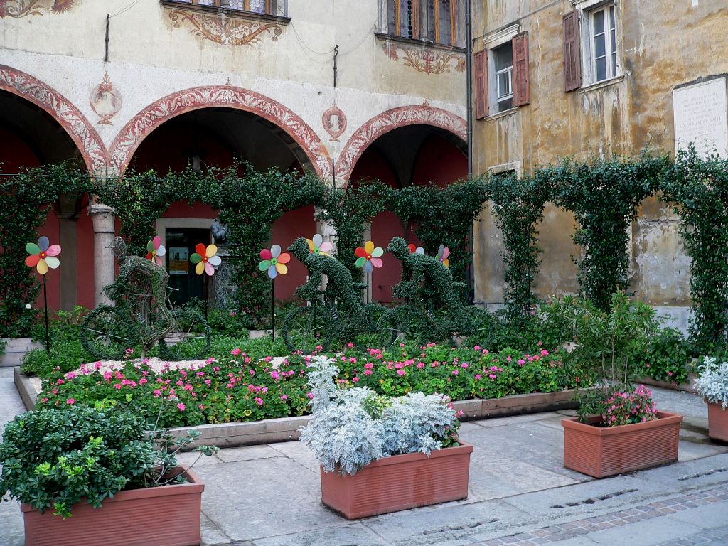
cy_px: 273
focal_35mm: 36
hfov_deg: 51.4
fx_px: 757
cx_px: 364
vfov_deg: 39.7
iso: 80
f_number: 2.8
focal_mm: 6
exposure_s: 1/40
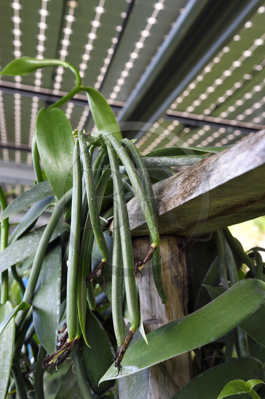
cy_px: 200
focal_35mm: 46
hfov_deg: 29.2
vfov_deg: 42.8
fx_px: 508
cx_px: 132
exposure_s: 1/80
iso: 800
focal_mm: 46
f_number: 8
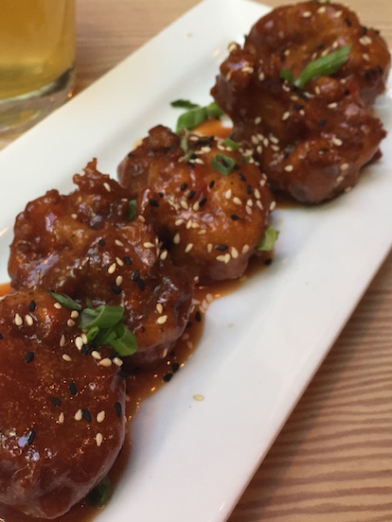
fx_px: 634
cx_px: 127
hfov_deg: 34.0
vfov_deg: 44.7
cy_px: 237
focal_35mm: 42
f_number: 2.2
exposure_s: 1/30
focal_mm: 4.15
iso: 50
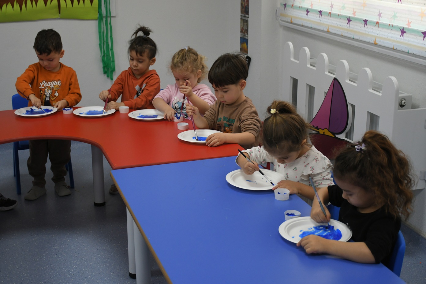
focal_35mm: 52
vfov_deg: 26.0
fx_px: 615
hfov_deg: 38.2
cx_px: 213
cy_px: 142
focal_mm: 35
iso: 1250
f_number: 4.5
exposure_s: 1/250
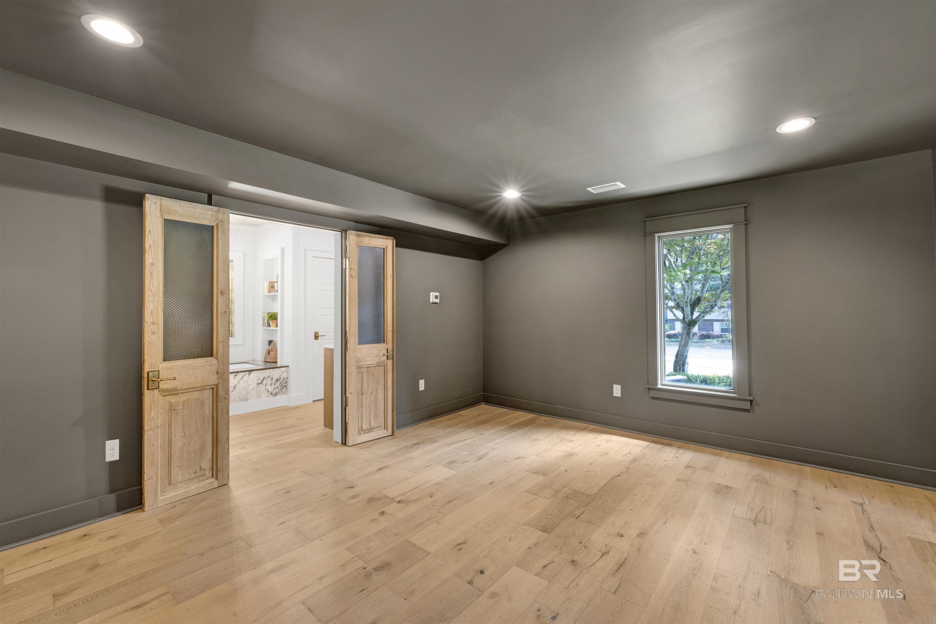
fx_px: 364
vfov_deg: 81.2
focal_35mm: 14
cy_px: 312
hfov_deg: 104.3
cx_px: 468
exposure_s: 1/2
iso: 400
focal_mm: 14
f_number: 11
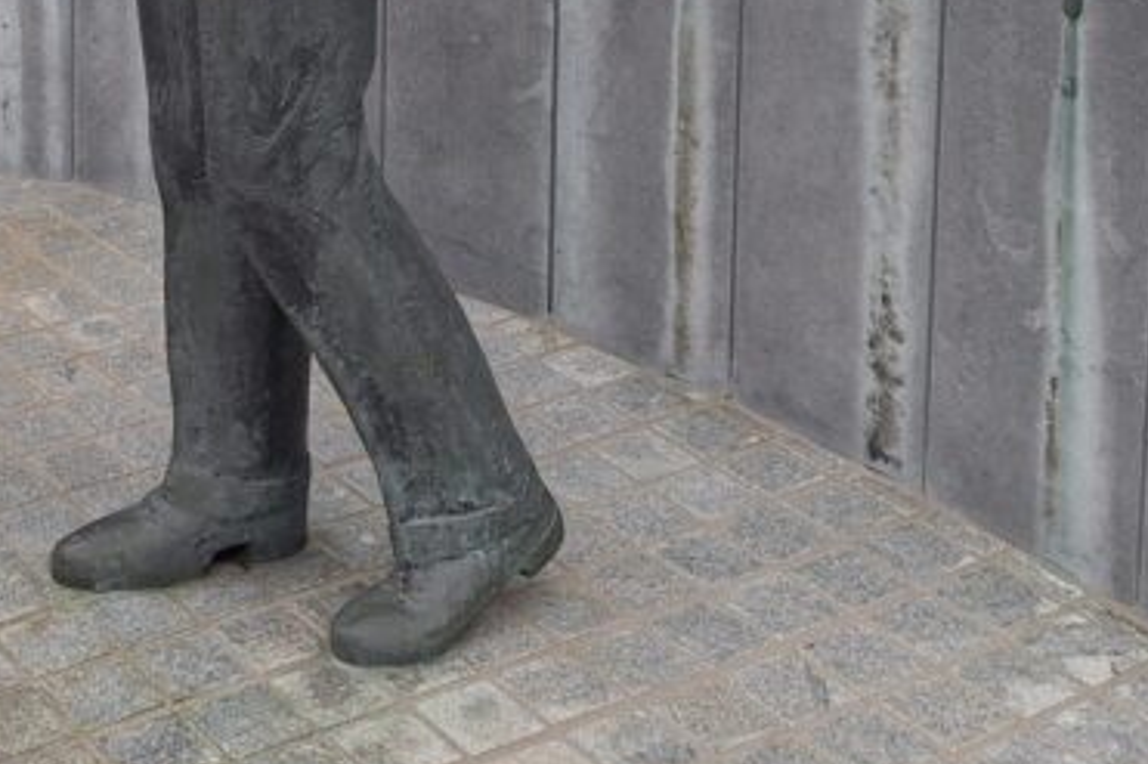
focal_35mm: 66
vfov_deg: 18.5
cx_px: 71
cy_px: -340
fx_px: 2104
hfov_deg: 29.0
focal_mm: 5.54
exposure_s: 1/100
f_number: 1.8
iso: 64
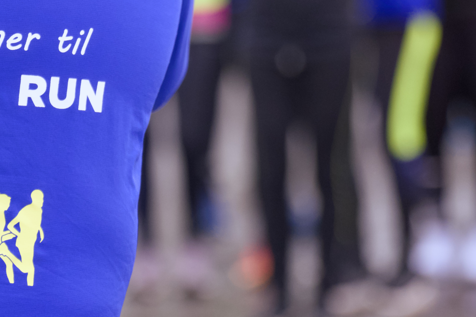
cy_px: 8
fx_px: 4720
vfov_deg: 3.8
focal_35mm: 357
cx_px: 196
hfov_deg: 5.8
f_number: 4
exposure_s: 1/1000
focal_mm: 181
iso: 1000
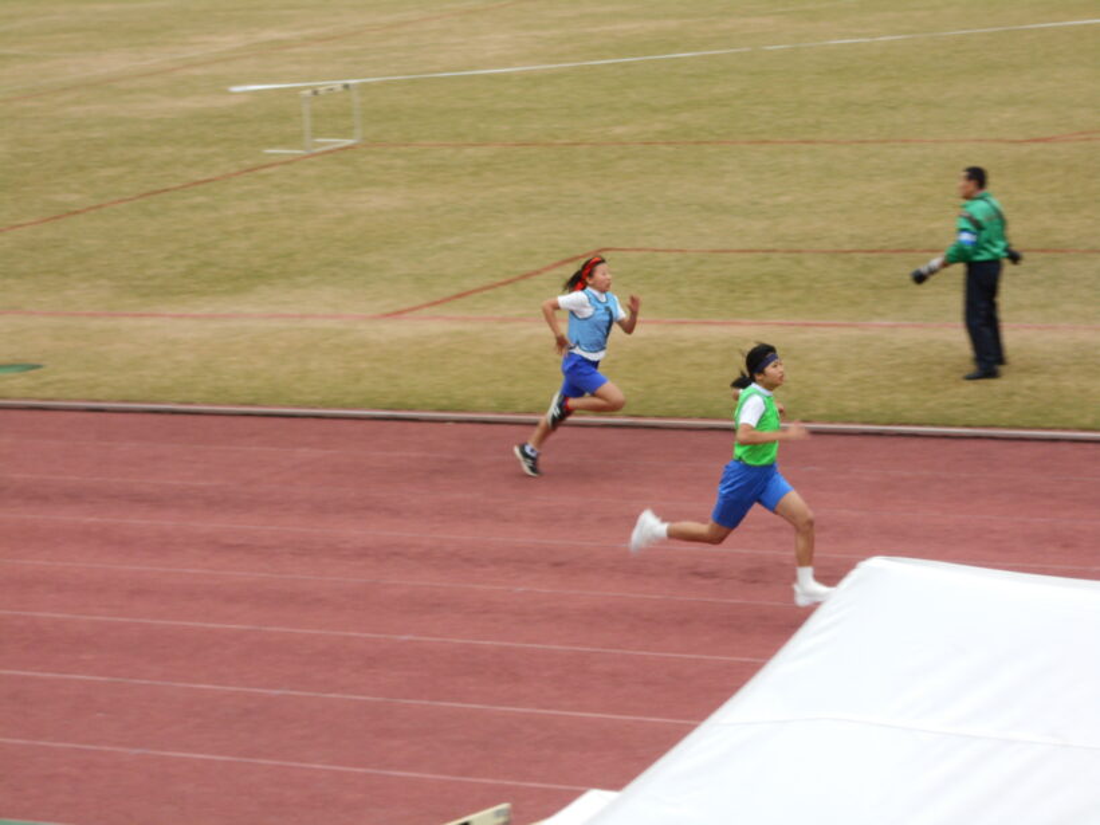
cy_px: 412
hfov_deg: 15.2
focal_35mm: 130
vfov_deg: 11.4
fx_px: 4131
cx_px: 550
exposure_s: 1/125
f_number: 6.5
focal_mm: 23
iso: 140
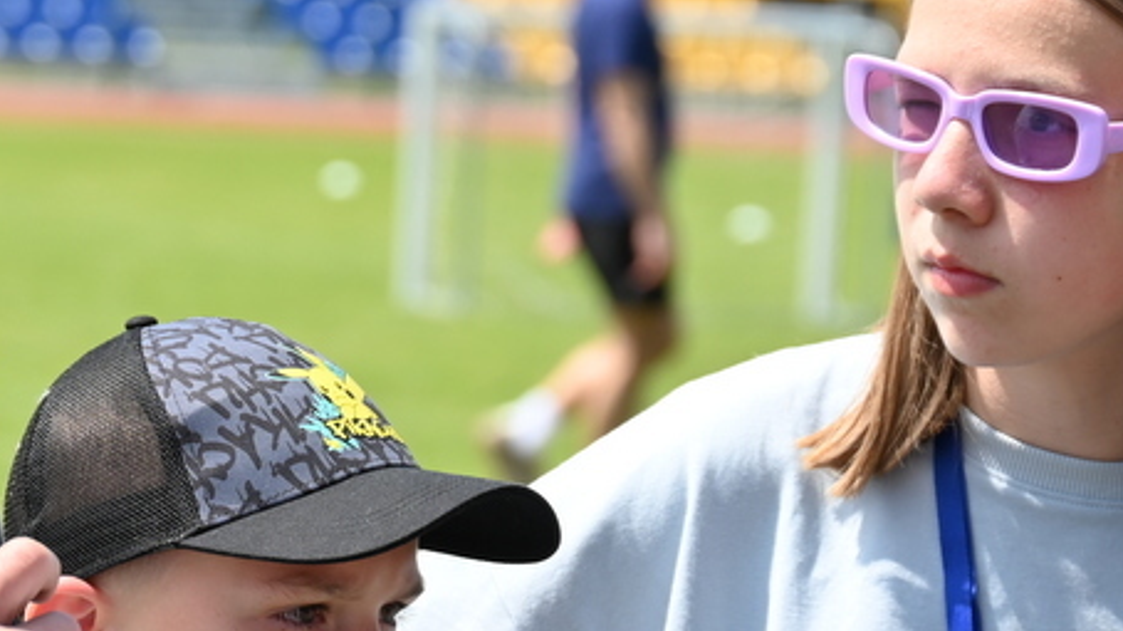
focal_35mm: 305
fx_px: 9079
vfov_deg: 4.0
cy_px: 612
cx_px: 156
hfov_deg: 7.1
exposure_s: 1/250
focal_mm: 110
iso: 110
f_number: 6.3
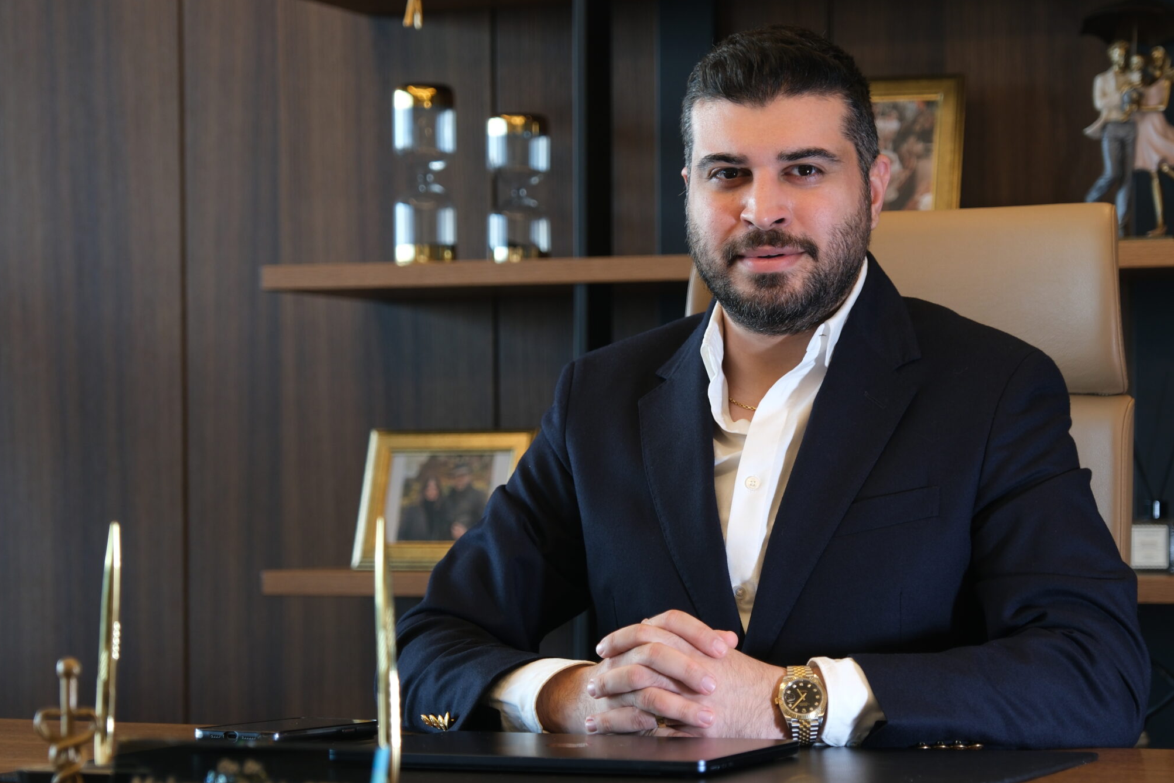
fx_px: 3457
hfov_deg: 19.3
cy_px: 441
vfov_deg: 12.9
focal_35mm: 106
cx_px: 650
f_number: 2.8
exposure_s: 1/100
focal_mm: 55
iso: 320
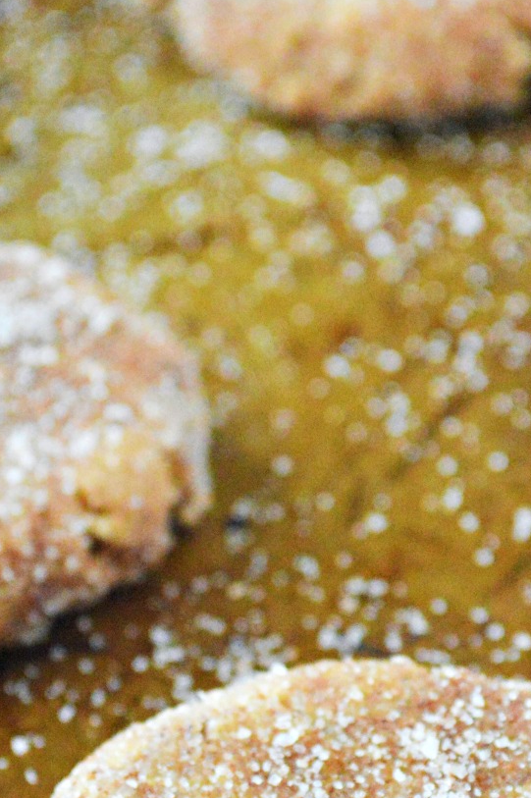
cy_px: 575
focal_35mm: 155
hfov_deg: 8.8
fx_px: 3433
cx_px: 370
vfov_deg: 13.2
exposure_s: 1/500
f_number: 5.3
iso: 3200
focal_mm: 42
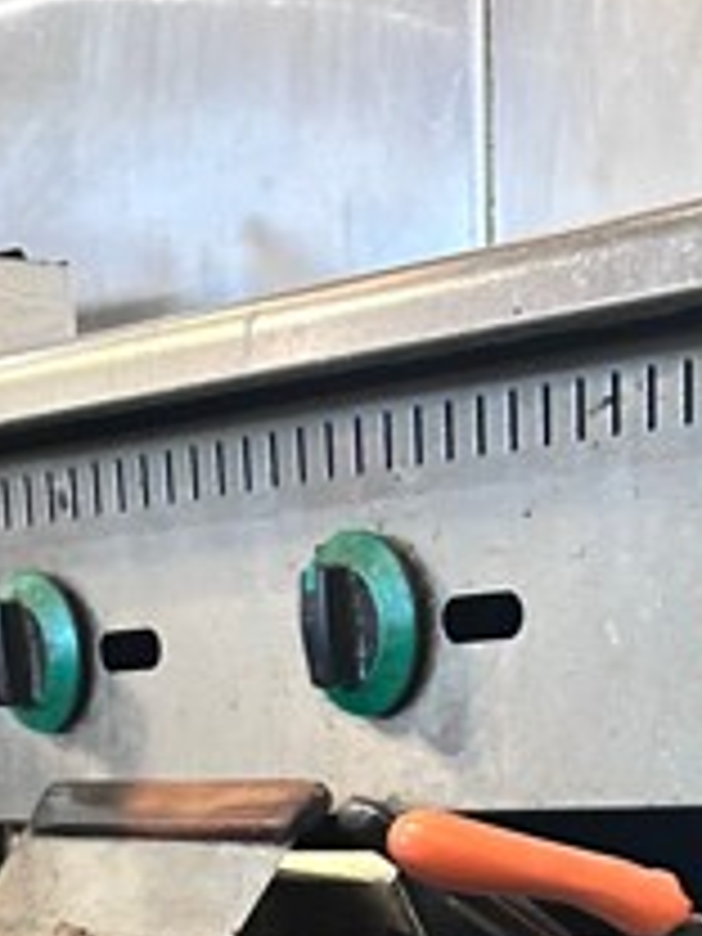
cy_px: 1645
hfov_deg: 15.7
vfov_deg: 17.3
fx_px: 2542
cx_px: 464
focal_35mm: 94
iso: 400
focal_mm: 6.86
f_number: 1.78
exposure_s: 1/60
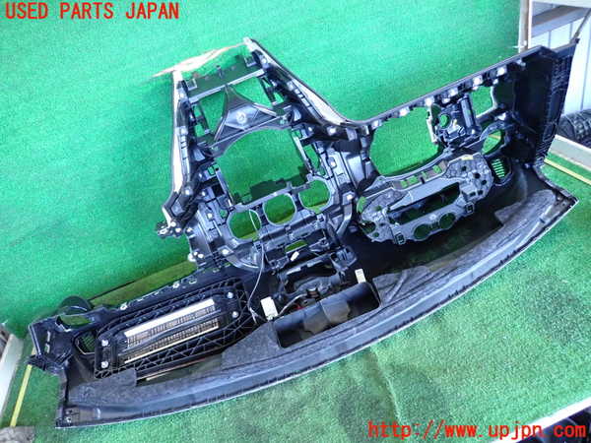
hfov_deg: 69.4
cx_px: 296
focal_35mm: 25
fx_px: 427
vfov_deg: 54.9
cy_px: 222
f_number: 2
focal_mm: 4.5
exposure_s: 1/125
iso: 800
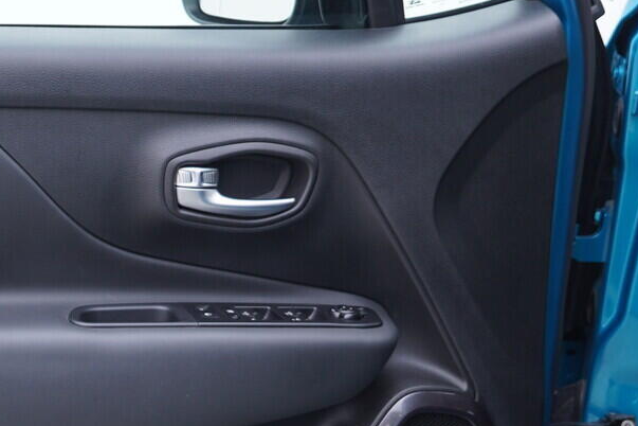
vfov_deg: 15.6
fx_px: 1524
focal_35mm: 86
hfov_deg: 23.1
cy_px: 405
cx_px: 85
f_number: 2.8
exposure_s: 1/40
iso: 125
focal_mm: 24
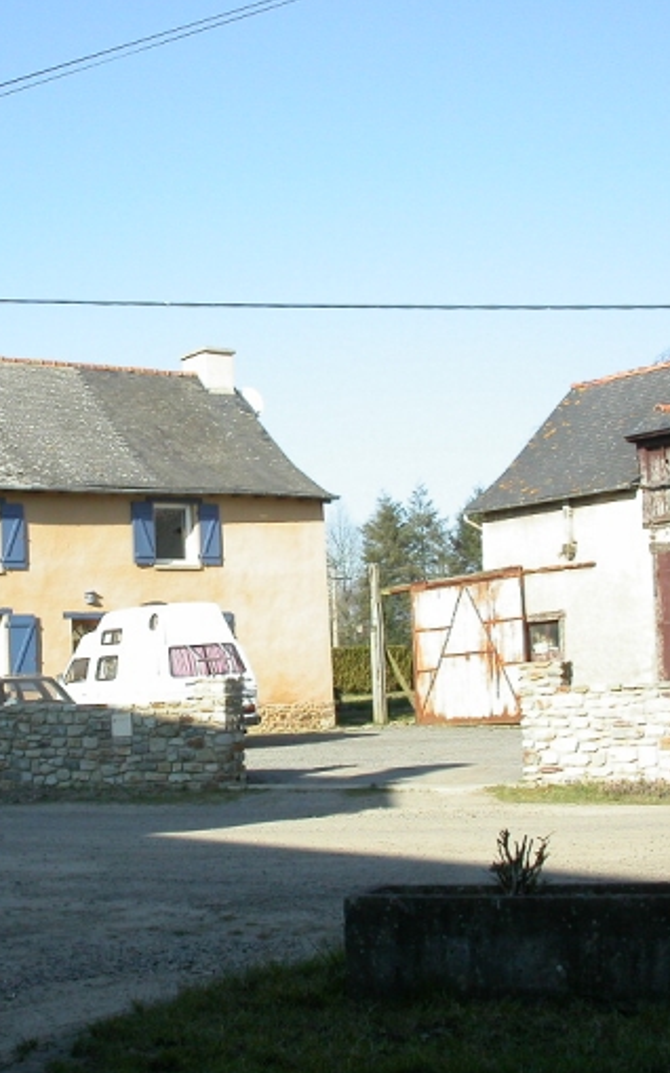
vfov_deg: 37.5
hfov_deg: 23.8
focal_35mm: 54
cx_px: 181
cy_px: 535
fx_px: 1578
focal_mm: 7.85
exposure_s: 1/214
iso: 100
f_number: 6.7
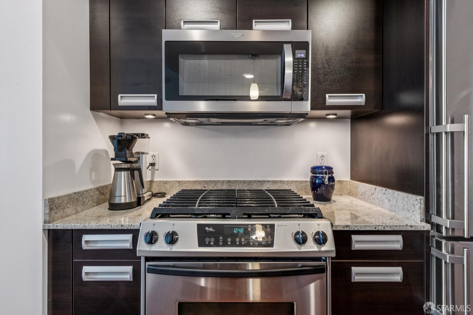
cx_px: 236
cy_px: 158
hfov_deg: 90.0
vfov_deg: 67.4
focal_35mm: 18
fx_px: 236
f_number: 11
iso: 100
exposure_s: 1/4
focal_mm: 18
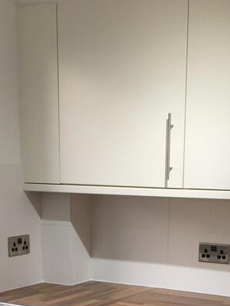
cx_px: 142
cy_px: 332
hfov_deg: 19.9
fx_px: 655
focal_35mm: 74
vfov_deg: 24.6
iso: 32
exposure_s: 1/33
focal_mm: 4.15
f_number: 2.2
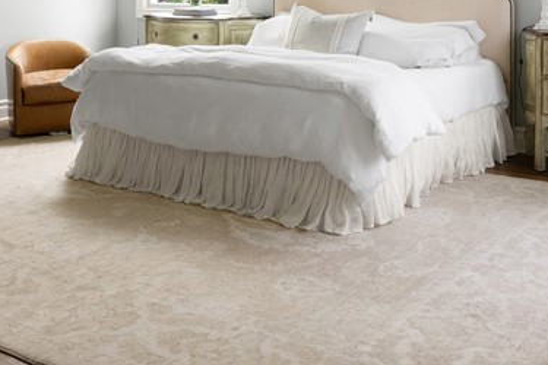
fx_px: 807
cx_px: 286
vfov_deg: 24.0
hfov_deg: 37.5
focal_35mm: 53
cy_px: -29
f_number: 14
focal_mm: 31
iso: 640
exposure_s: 1/8
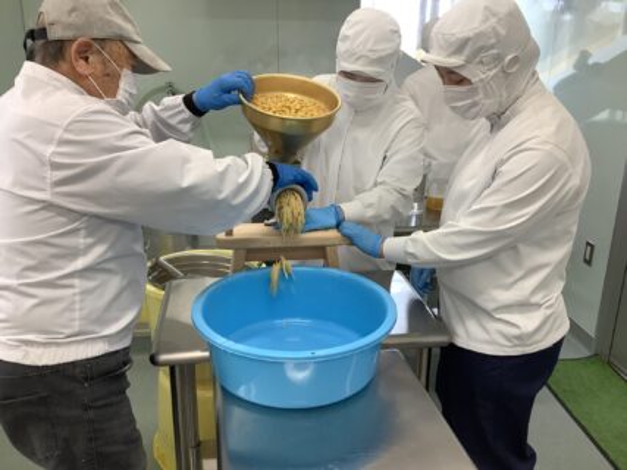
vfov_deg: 45.4
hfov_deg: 58.4
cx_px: 314
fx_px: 561
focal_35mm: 31
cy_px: 235
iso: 64
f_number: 2.4
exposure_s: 1/60
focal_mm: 3.3
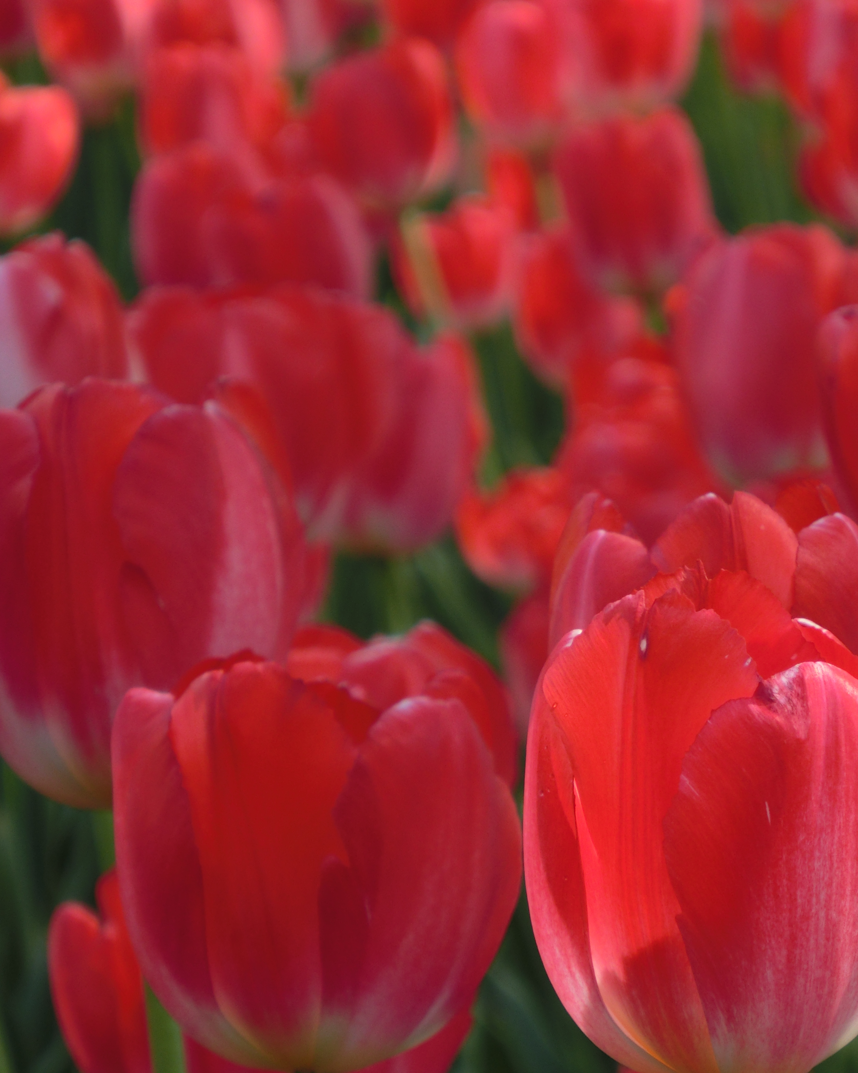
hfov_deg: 4.0
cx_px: 499
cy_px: 580
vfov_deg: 5.1
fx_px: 12158
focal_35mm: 383
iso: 80
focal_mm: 53
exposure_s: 1/160
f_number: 5.9
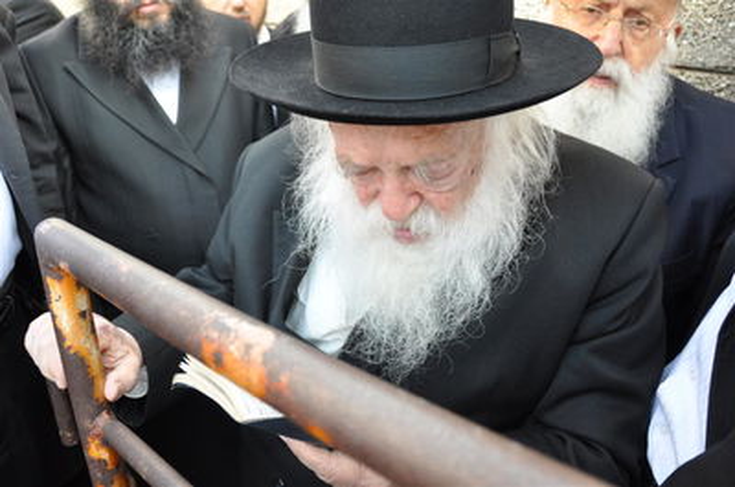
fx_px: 550
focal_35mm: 27
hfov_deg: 67.5
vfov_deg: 47.7
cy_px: 244
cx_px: 368
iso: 400
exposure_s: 1/80
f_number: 4.5
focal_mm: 18
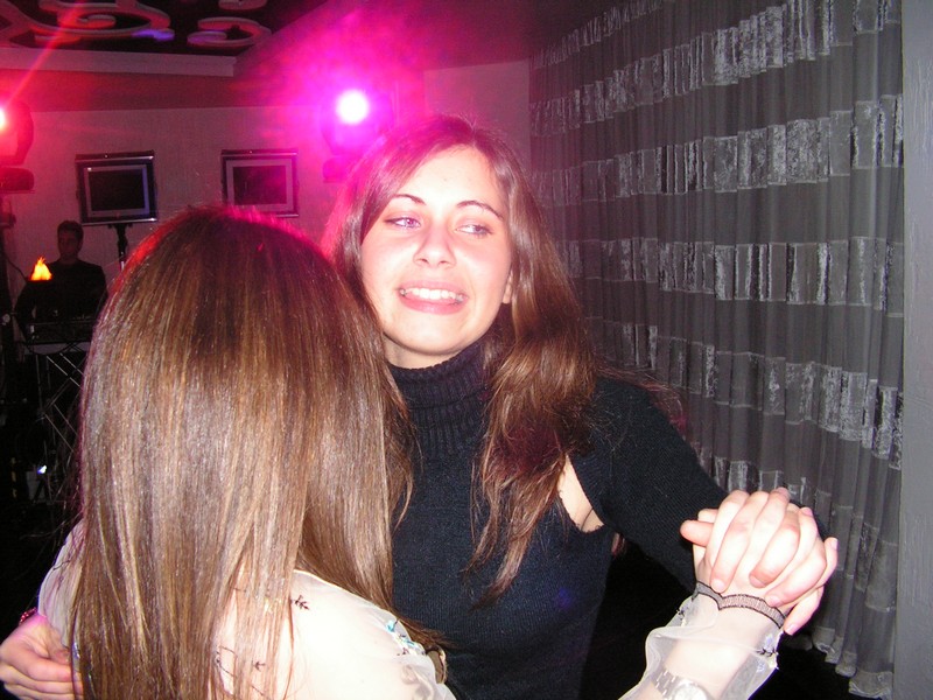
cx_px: 466
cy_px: 350
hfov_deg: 51.4
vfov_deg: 39.7
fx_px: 970
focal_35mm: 36
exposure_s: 1/40
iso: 200
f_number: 3.2
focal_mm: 6
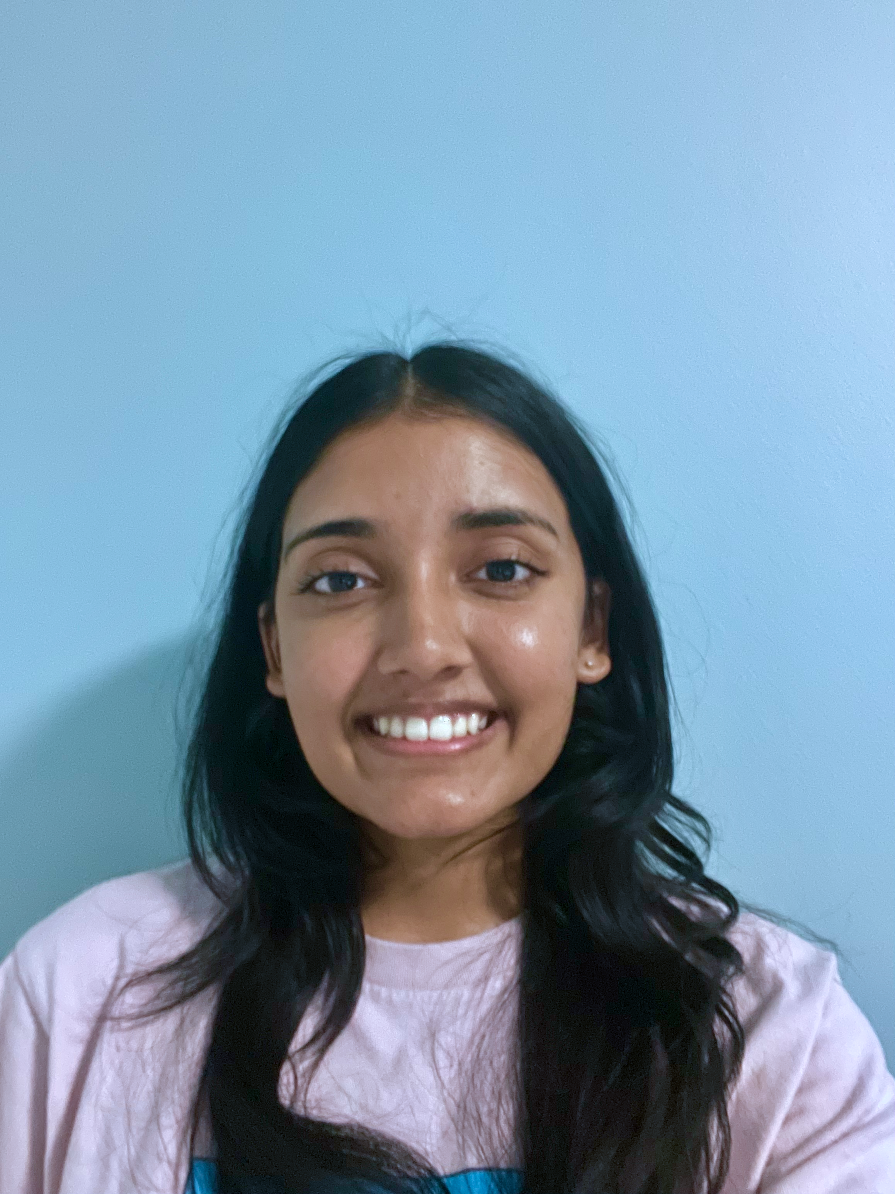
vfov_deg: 60.0
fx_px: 1034
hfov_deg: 46.8
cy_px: 597
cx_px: 448
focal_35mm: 30
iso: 1250
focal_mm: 2.71
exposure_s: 1/15
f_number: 2.2
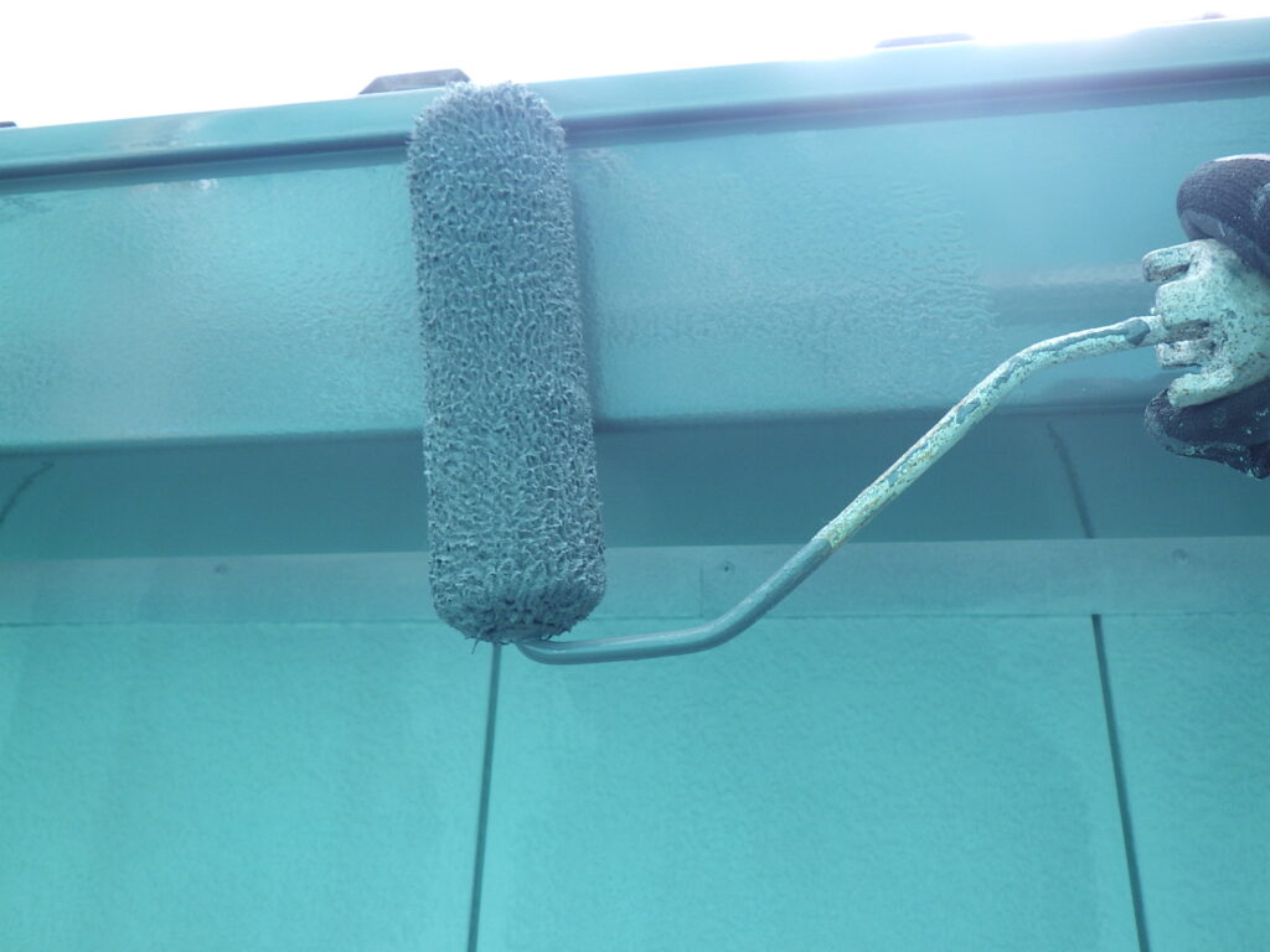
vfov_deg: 49.7
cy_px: 476
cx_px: 635
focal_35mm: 28
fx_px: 1027
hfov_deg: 63.4
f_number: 3.5
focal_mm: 5
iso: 125
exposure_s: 1/160
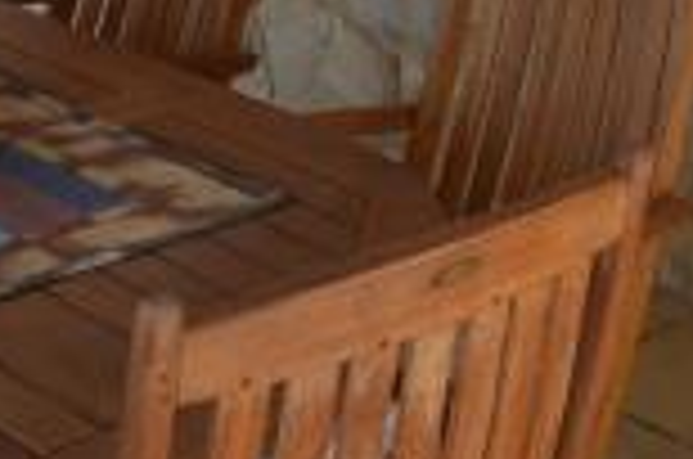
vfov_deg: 12.2
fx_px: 1921
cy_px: -430
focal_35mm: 100
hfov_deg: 19.0
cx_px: 886
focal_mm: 10
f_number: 5.6
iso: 160
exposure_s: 1/125
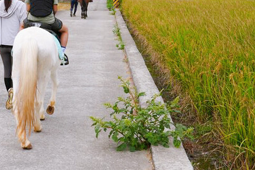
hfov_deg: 26.1
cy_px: 14
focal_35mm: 76
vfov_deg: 17.6
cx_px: 42
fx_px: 538
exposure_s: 1/250
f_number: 8
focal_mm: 36
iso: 160
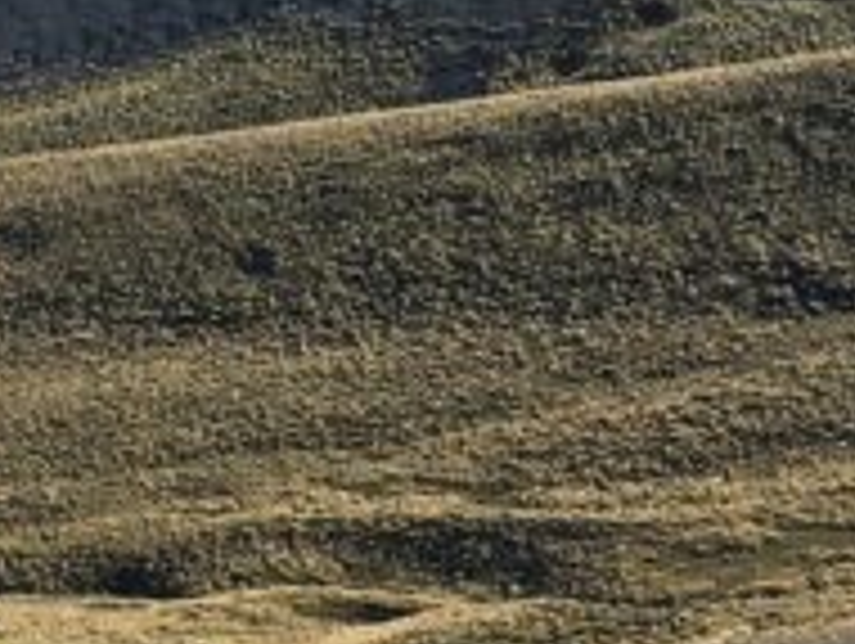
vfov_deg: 9.4
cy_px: -203
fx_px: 3858
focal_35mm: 156
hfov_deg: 12.4
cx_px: -63
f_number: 2.2
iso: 25
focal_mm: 4.15
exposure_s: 1/1479
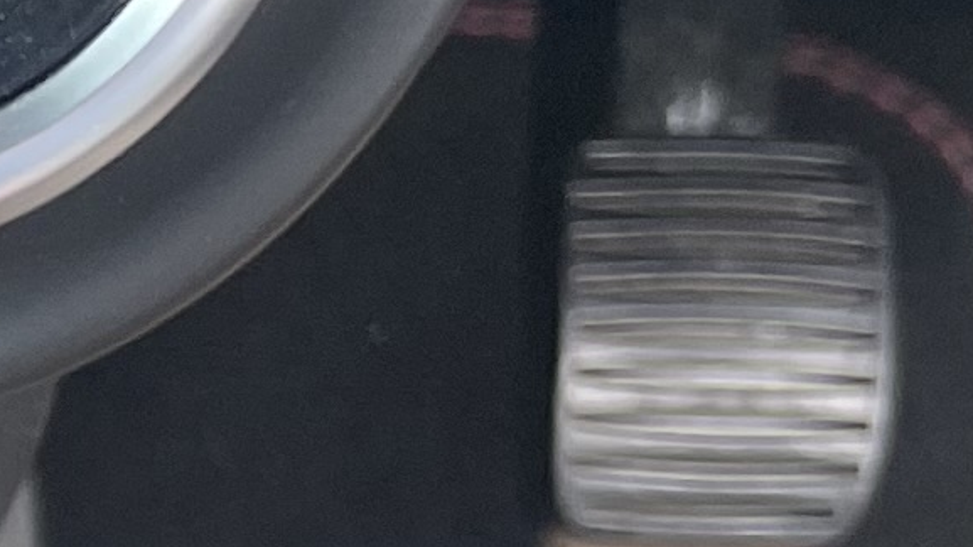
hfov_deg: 9.4
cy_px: 1143
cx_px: -1573
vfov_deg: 6.0
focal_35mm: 198
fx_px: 5106
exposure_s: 1/121
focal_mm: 4.2
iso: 64
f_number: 1.6
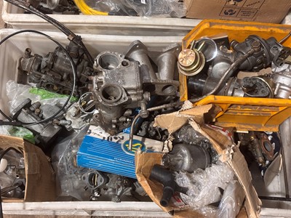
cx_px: 146
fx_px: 437
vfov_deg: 28.0
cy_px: 109
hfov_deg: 36.8
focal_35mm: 52
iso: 250
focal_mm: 5.96
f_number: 1.6
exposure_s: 1/33
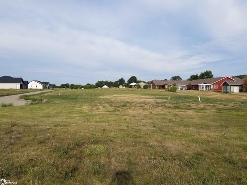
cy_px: 92
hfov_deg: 67.3
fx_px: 186
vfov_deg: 53.1
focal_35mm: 26
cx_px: 124
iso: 50
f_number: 1.7
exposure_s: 1/2408
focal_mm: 4.25
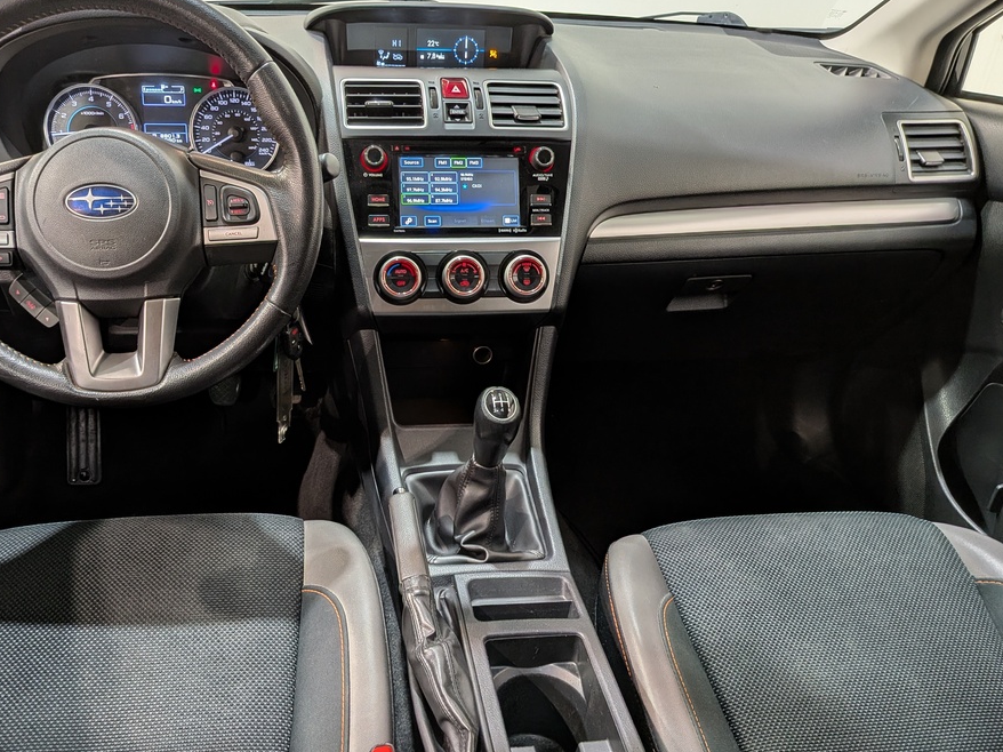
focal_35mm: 28
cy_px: 389
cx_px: 424
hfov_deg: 63.1
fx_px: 811
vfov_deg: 49.7
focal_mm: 4.53
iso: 56
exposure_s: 1/24
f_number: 1.7
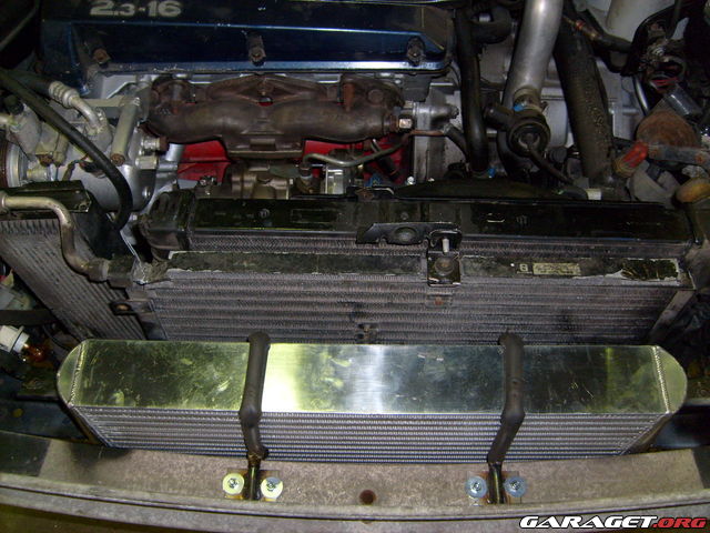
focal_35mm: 35
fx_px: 718
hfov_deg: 52.6
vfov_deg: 40.7
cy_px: 266
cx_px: 355
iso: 100
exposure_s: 1/45
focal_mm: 5.8
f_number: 2.8
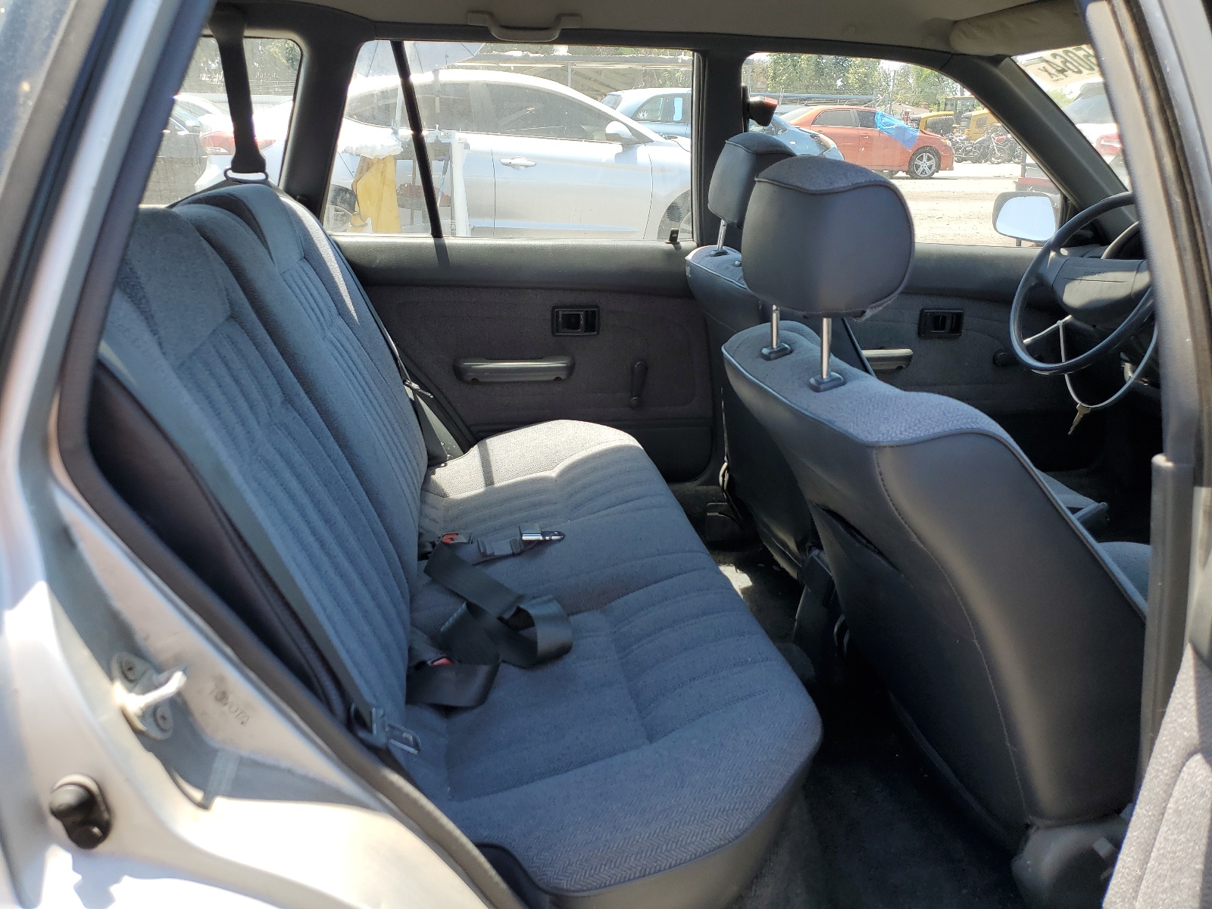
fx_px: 910
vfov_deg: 53.1
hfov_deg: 67.3
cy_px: 454
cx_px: 606
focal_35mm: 26
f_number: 1.5
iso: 50
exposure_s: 1/556
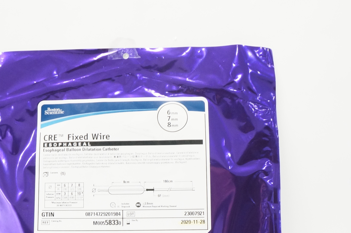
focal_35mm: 61
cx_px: 127
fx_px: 594
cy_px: 215
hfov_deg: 32.7
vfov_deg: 21.7
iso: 800
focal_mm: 18
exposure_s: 1/20
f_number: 10
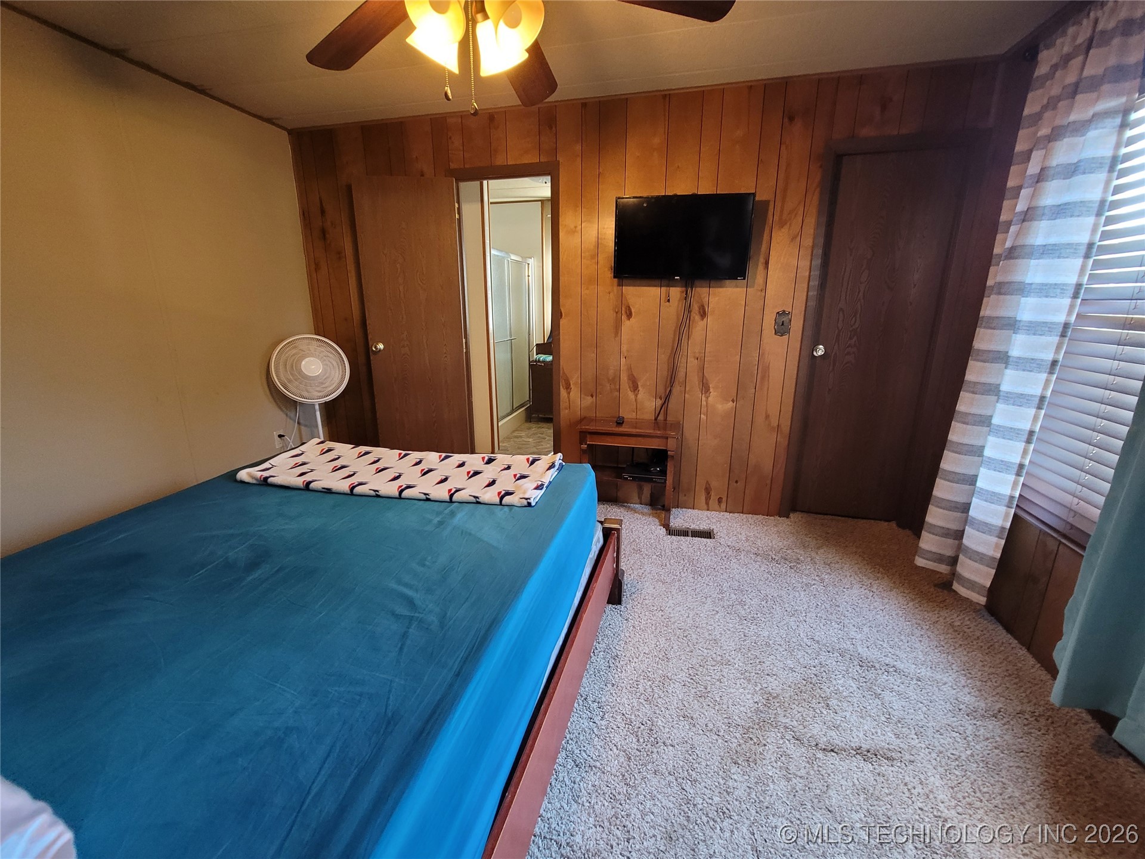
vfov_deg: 89.9
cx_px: 572
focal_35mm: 13
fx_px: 430
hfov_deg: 106.2
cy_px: 430
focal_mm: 2.2
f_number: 2.2
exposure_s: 1/30
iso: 500
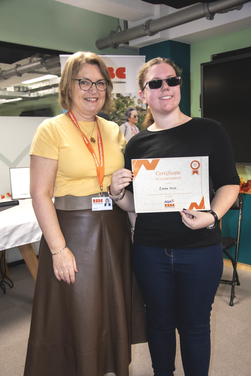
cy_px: 188
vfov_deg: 53.1
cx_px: 126
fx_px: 376
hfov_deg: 36.9
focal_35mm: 36
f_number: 4.5
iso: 500
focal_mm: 24
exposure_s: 1/60
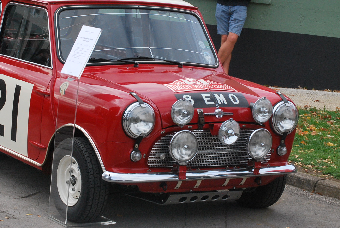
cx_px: 145
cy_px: 77
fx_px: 1066
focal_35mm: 113
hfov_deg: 18.1
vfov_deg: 12.2
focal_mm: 55
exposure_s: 1/500
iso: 800
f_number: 11
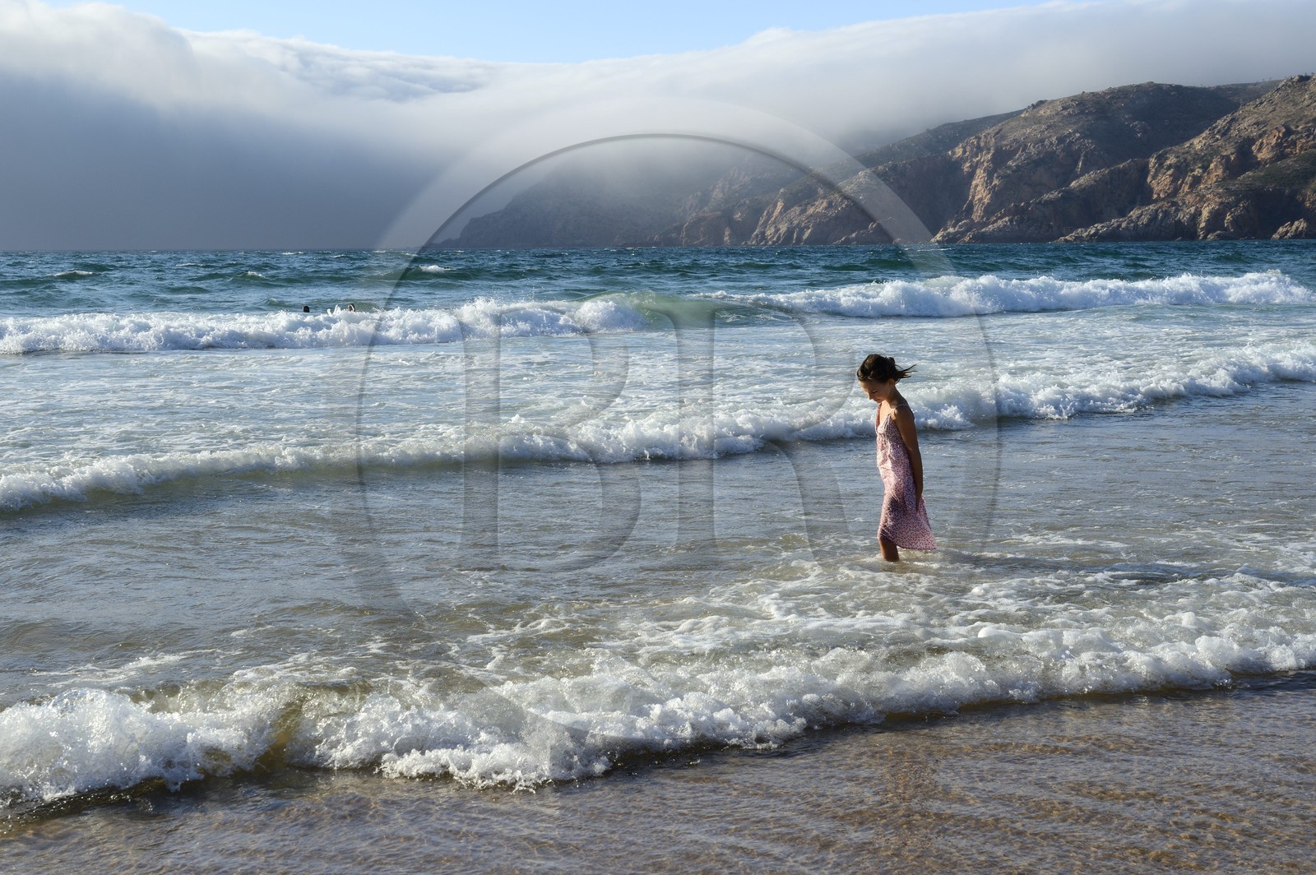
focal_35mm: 52
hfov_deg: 38.2
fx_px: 1899
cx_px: 658
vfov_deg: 25.9
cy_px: 438
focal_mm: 52
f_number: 13
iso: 200
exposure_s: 1/320
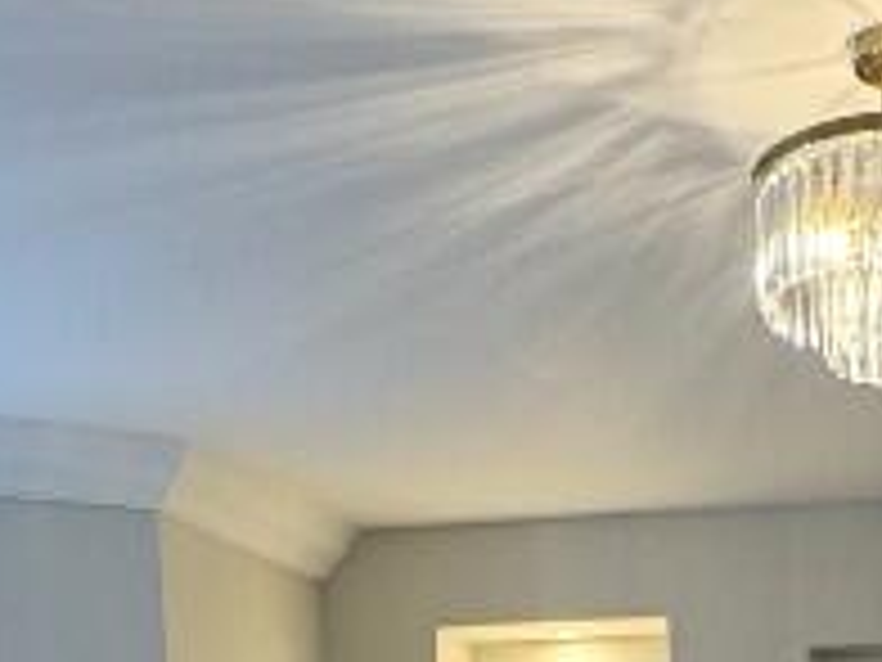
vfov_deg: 15.9
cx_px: 774
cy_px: 1315
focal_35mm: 73
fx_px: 1860
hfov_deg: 25.9
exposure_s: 1/100
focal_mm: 2.22
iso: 160
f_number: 2.2
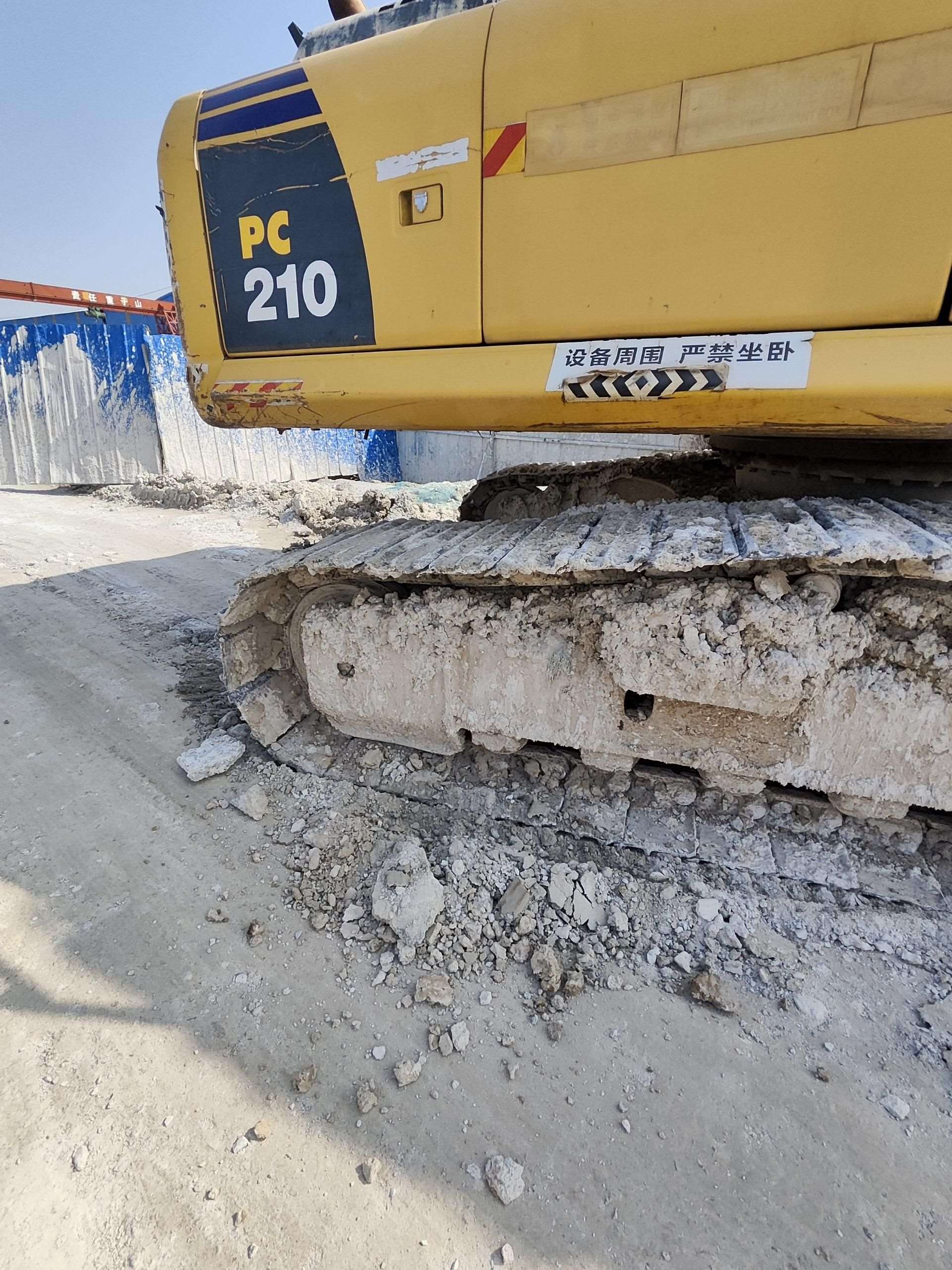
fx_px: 587
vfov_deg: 94.5
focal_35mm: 16
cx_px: 476
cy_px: 635
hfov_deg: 78.1
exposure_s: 1/2000
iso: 71
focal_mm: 1.65
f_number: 2.2
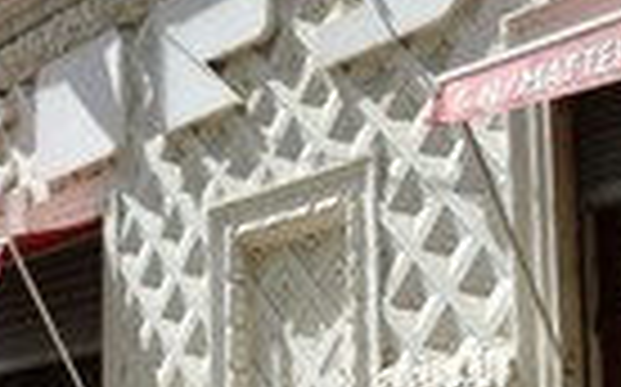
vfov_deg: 13.6
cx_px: 158
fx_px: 1623
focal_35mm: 96
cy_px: 274
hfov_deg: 21.5
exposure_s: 1/250
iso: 200
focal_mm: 31
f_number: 9
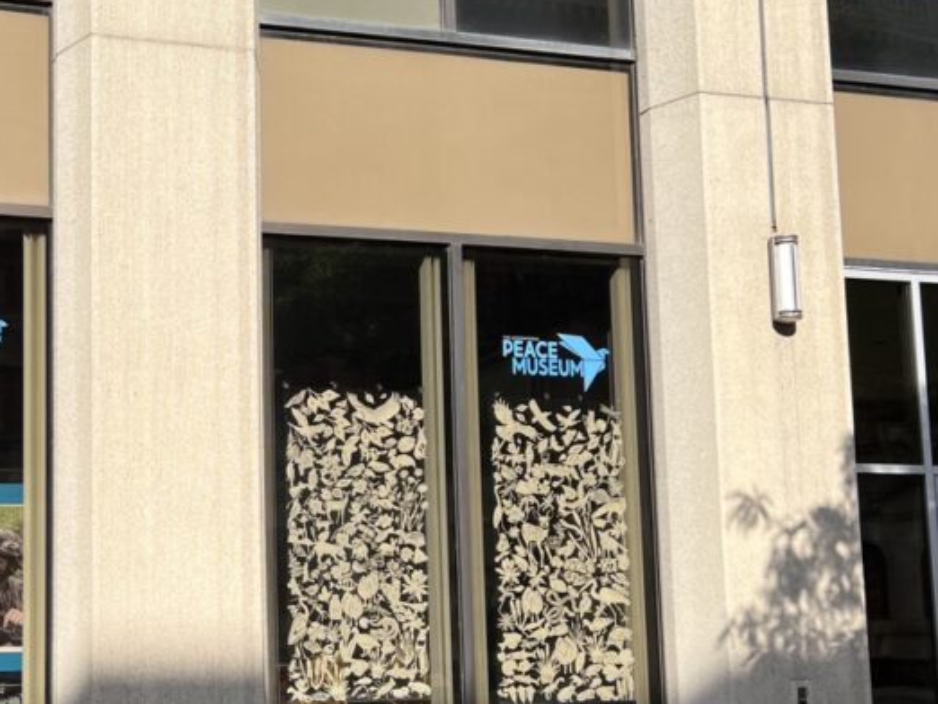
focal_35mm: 51
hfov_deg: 35.7
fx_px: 1383
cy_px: 478
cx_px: 135
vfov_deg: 28.4
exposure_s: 1/3460
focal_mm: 5.7
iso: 50
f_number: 1.5
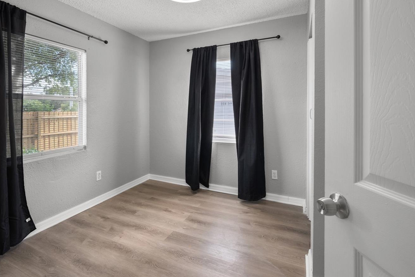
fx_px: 196
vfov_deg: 69.7
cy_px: 110
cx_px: 202
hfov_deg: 93.3
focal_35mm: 17
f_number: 6.3
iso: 250
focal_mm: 14
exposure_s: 1/10
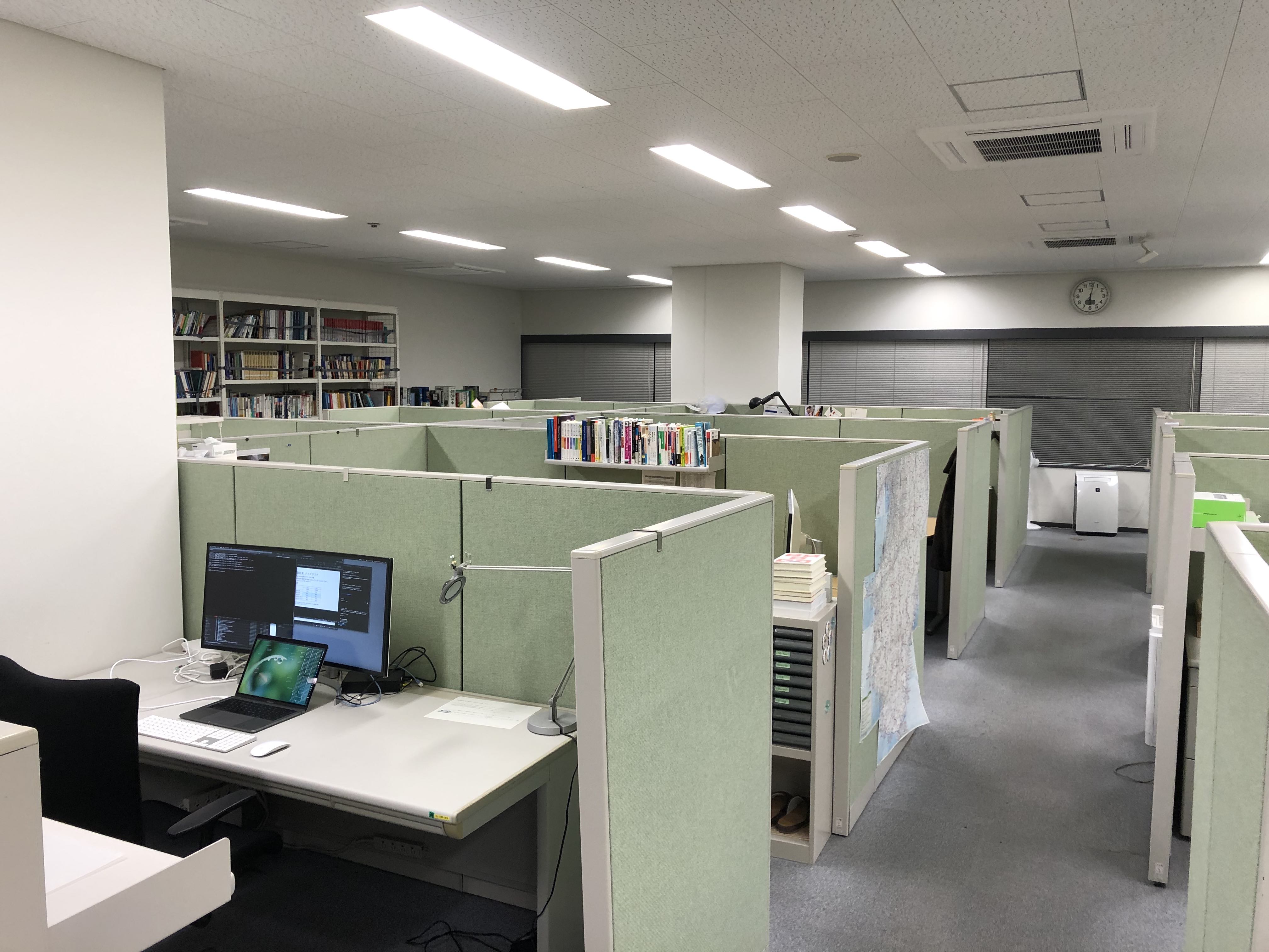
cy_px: 476
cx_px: 634
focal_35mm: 28
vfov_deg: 49.7
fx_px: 1026
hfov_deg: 63.4
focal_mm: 3.99
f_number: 1.8
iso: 25
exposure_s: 1/30
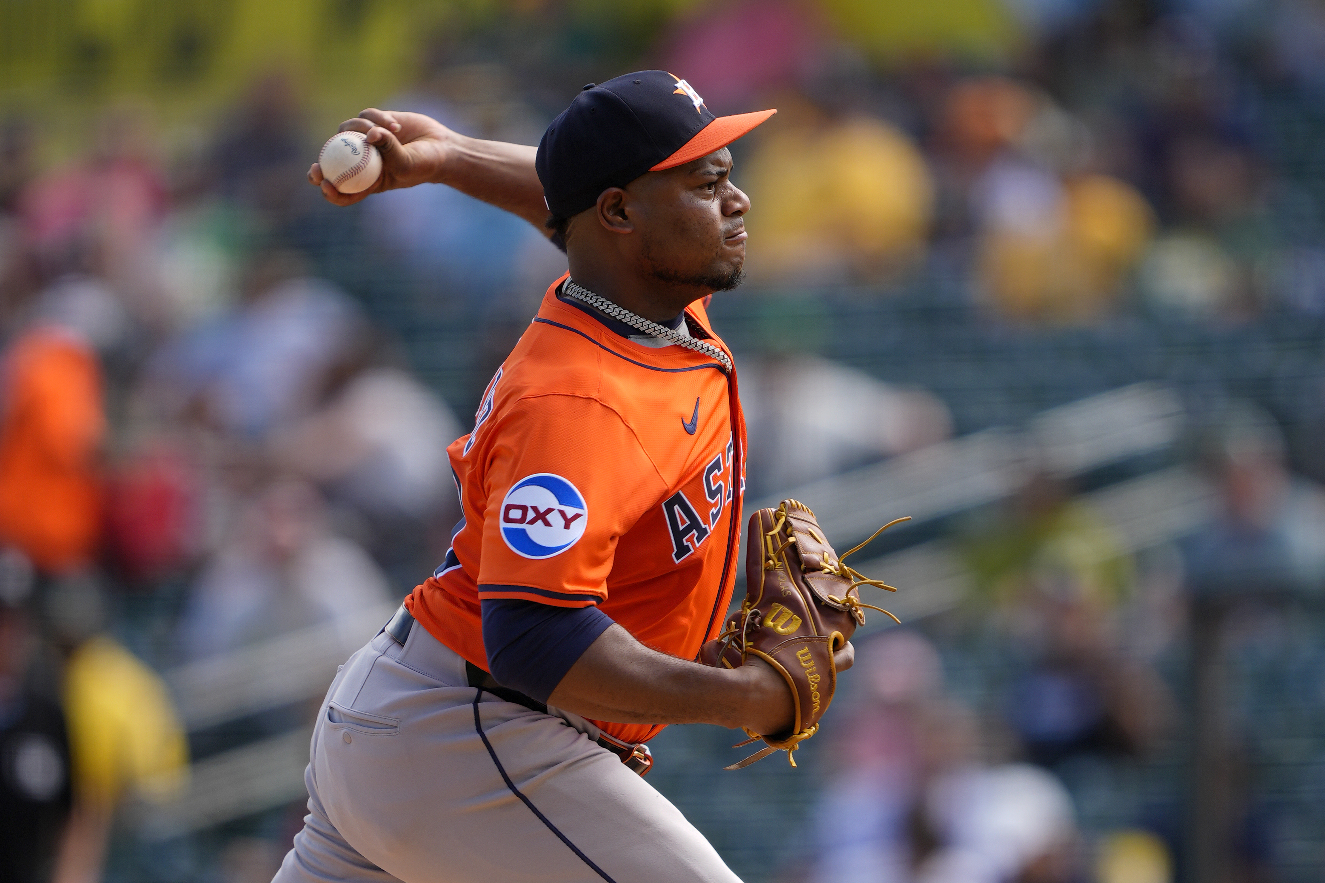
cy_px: 442
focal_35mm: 400
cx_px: 662
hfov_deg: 5.2
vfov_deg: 3.4
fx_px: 14720
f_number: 2.8
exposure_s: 1/2000
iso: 200
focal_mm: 400
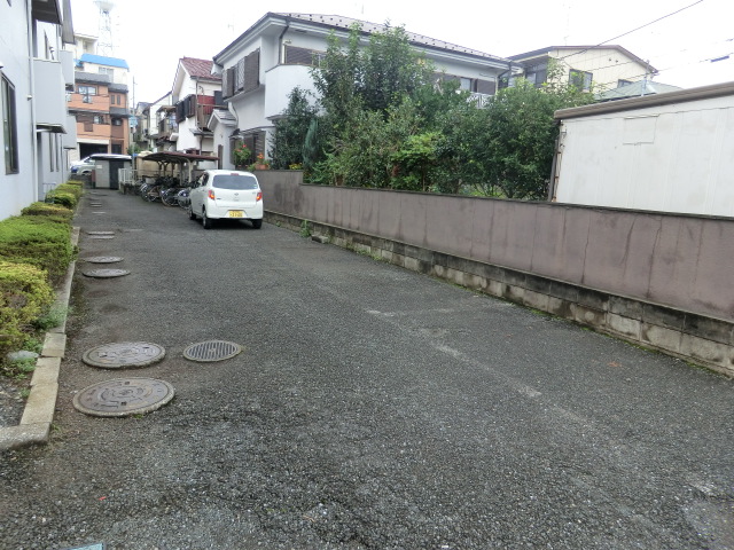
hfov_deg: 71.6
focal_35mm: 24
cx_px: 367
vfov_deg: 56.8
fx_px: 509
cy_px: 275
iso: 80
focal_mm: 4.3
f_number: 3.2
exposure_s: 1/160
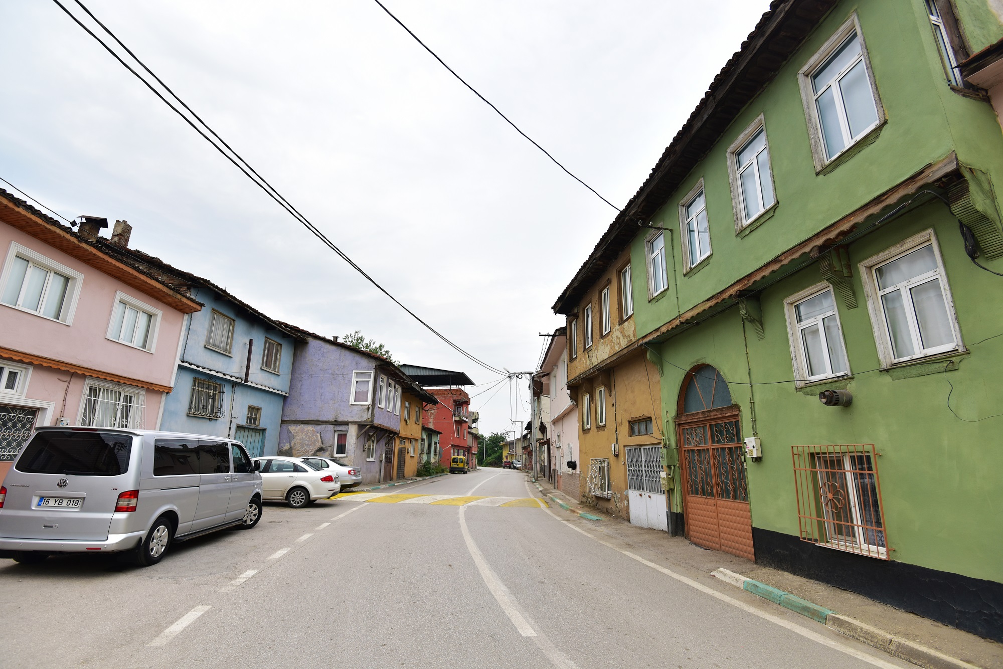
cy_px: 334
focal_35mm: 16
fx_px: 446
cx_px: 502
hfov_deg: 96.7
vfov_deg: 73.8
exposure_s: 1/800
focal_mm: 16
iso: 320
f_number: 5.6
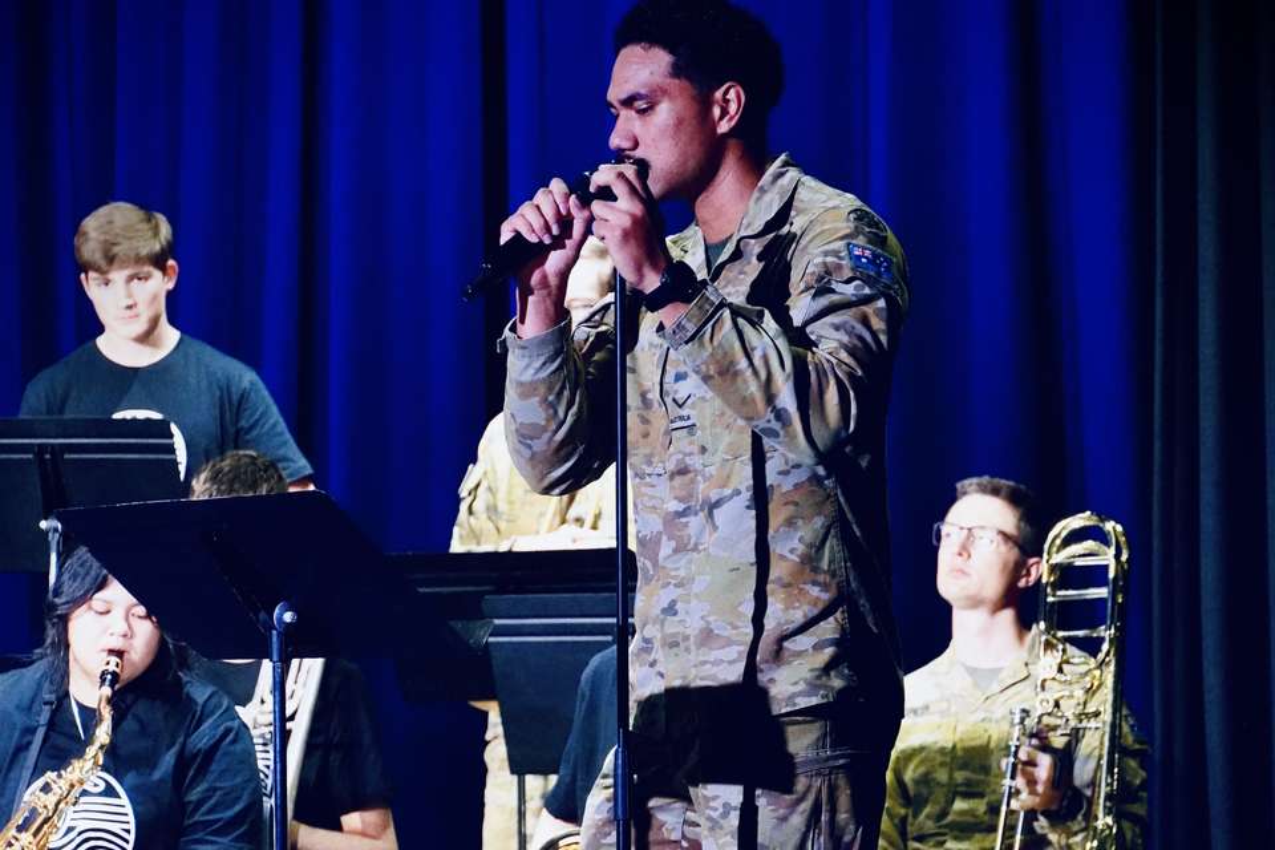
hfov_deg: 13.0
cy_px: 425
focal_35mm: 158
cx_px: 638
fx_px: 5578
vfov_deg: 8.7
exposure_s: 1/60
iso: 6400
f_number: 5.6
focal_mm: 105
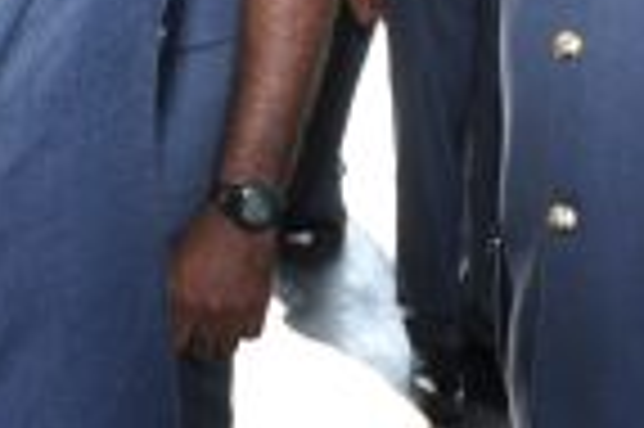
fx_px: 2019
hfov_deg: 17.5
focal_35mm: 113
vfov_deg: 11.8
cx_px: -81
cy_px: -113
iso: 200
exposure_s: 1/125
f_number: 5.6
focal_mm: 18
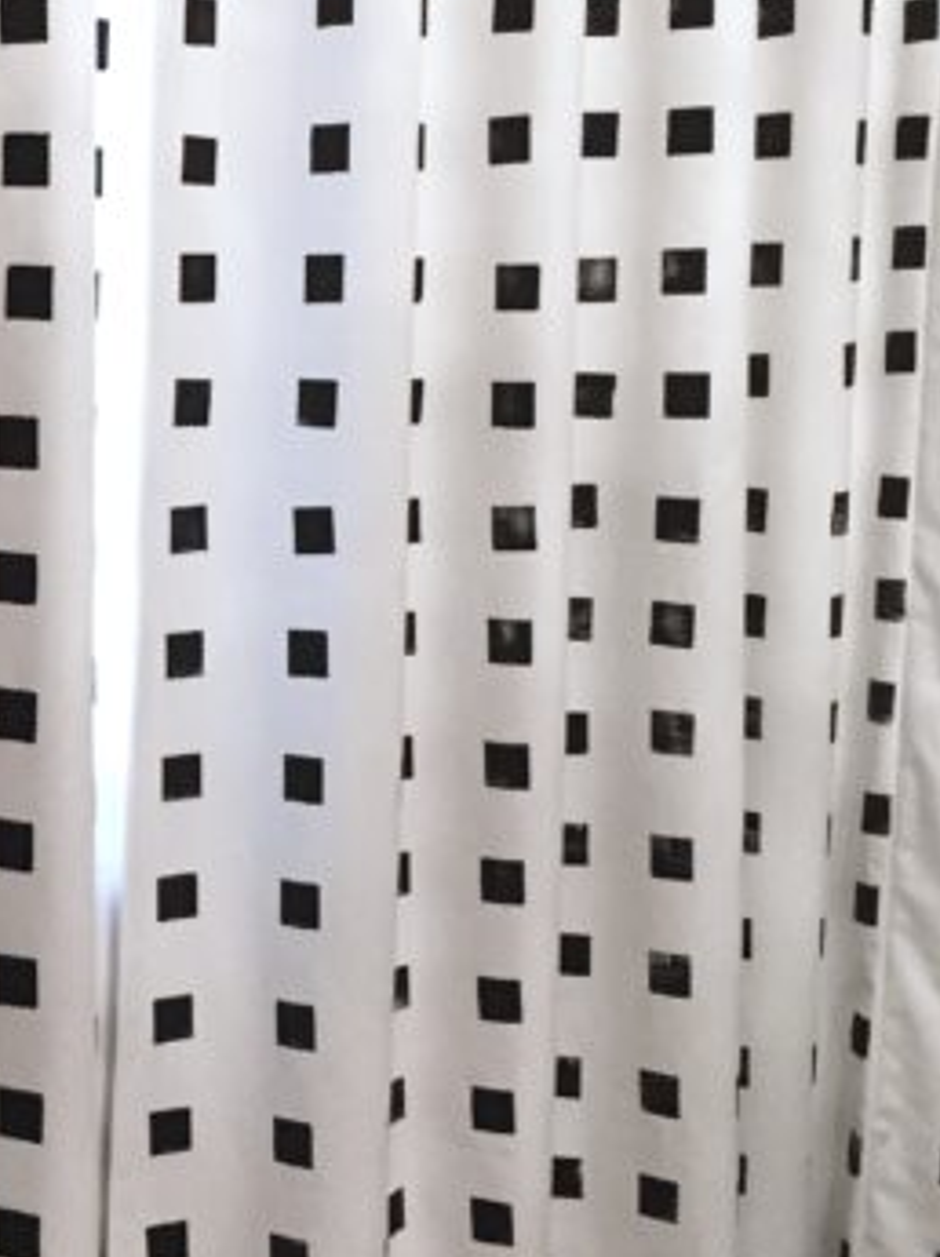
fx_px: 2503
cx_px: -93
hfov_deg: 20.3
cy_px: 576
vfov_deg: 28.2
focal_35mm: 69
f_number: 2.2
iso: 200
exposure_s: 1/30
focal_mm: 4.15
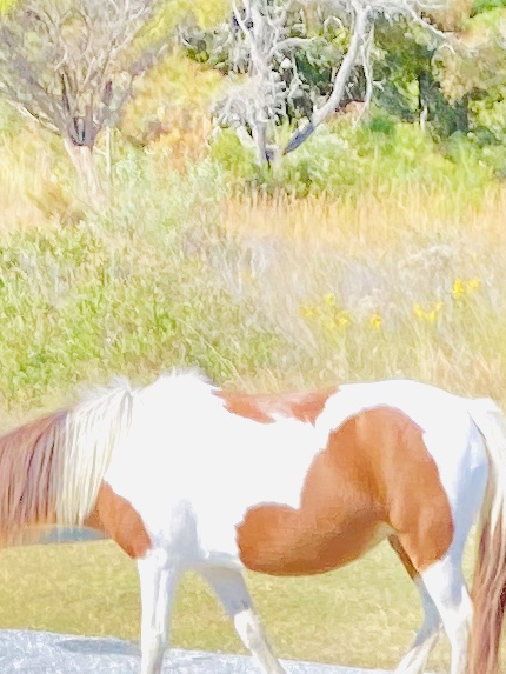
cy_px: 1567
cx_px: 494
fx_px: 3565
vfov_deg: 9.7
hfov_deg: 8.1
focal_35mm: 183
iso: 32
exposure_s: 1/871
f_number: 1.8
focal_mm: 4.25
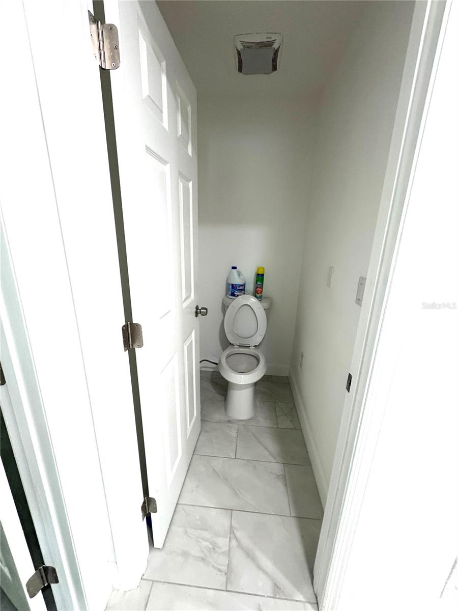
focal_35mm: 14
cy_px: 306
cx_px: 229
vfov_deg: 102.1
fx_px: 247
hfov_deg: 85.7
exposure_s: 1/60
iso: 200
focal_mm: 2.22
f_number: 2.2
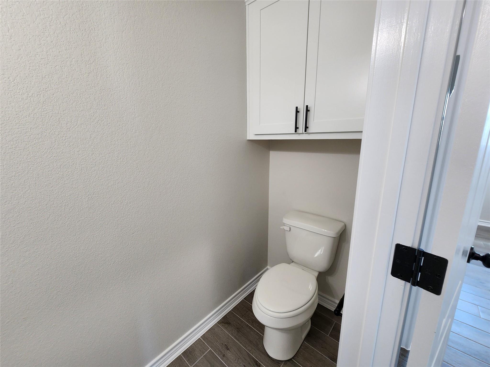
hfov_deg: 106.2
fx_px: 184
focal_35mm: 13
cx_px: 245
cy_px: 184
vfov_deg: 89.9
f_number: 2.2
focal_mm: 2.2
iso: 200
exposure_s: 1/60
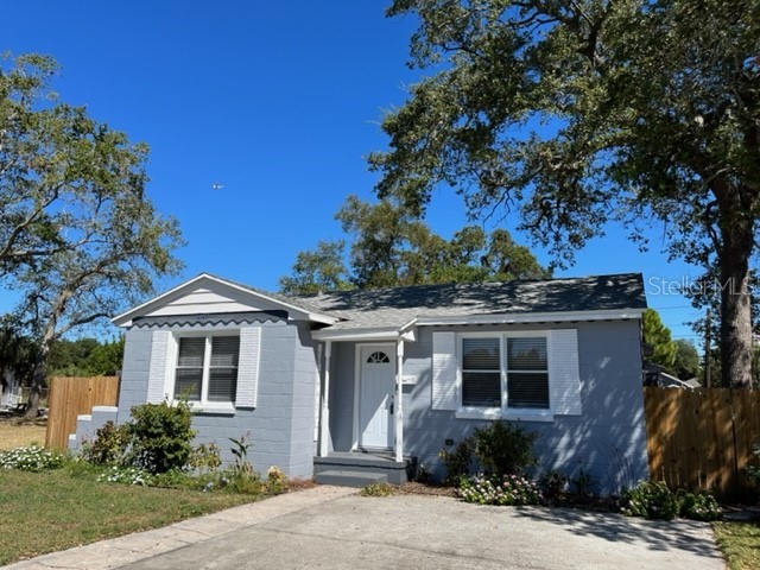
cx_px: 380
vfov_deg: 53.1
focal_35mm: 26
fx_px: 571
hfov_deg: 67.3
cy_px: 285
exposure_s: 1/3521
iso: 50
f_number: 1.6
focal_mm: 5.1
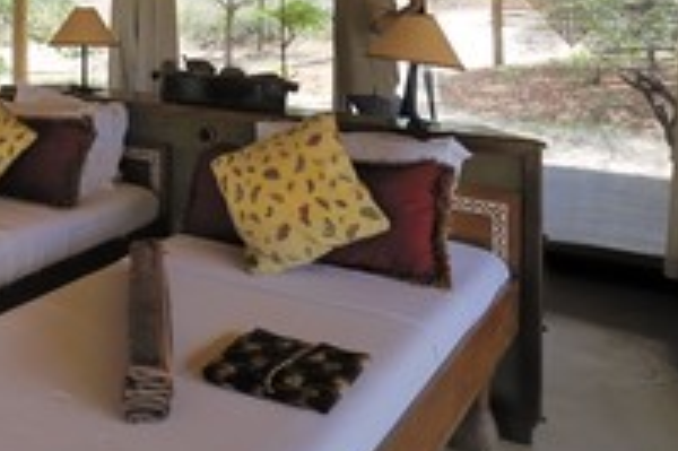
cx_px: 105
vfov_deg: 29.6
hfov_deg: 43.5
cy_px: -3
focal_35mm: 42
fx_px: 790
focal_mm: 20
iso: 400
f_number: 8
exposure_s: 1/100
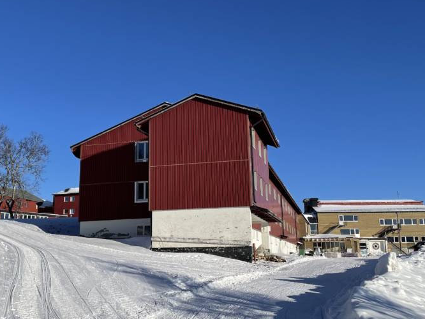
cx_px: 198
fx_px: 491
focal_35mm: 40
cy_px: 155
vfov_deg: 35.9
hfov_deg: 46.8
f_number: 1.6
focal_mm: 4.2
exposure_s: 1/5291
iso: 32
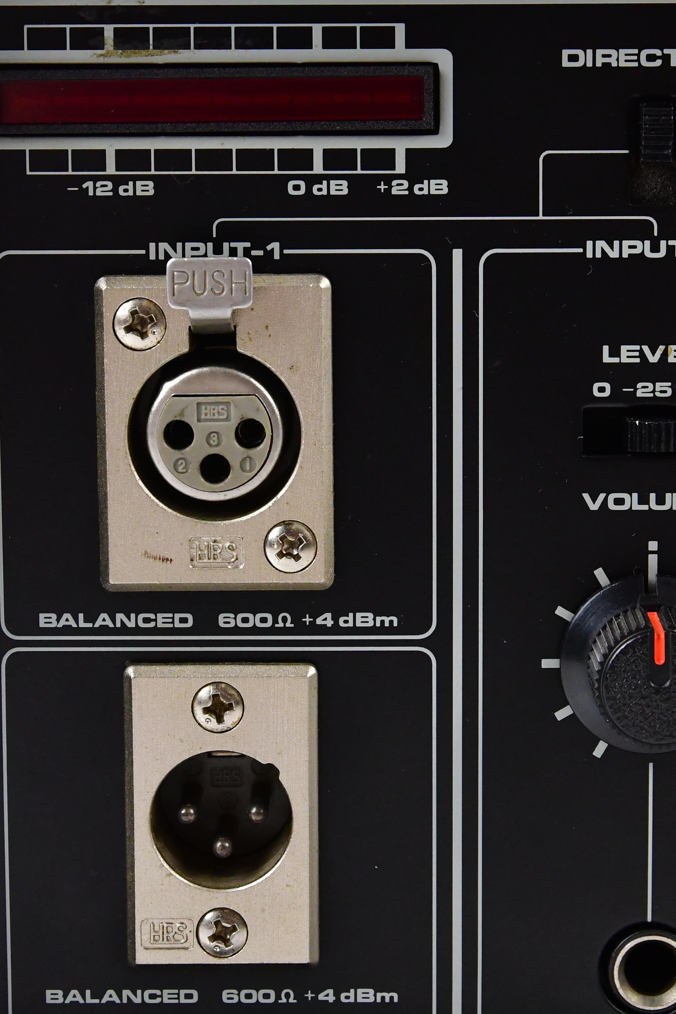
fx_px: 3662
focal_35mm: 130
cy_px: 463
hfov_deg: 10.5
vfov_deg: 15.8
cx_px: 404
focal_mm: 52
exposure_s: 1/125
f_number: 9
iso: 2500
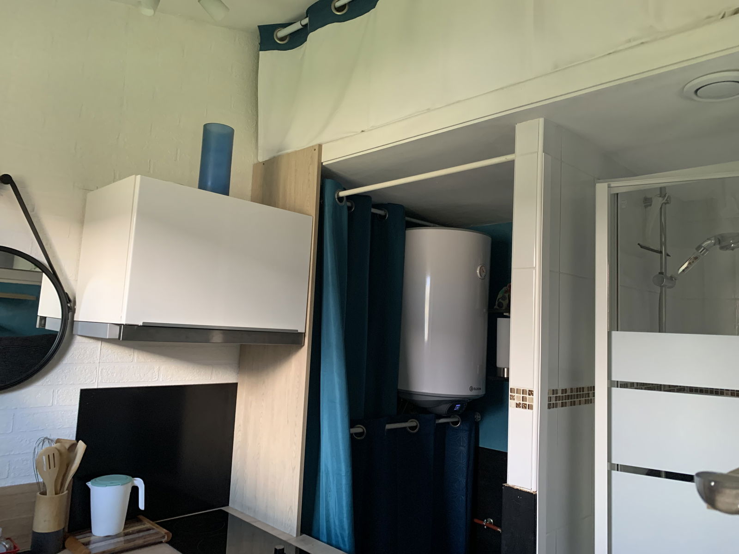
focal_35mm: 26
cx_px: 370
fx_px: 555
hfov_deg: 67.3
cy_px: 277
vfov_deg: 53.1
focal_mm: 4.25
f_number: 1.8
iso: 250
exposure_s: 1/60
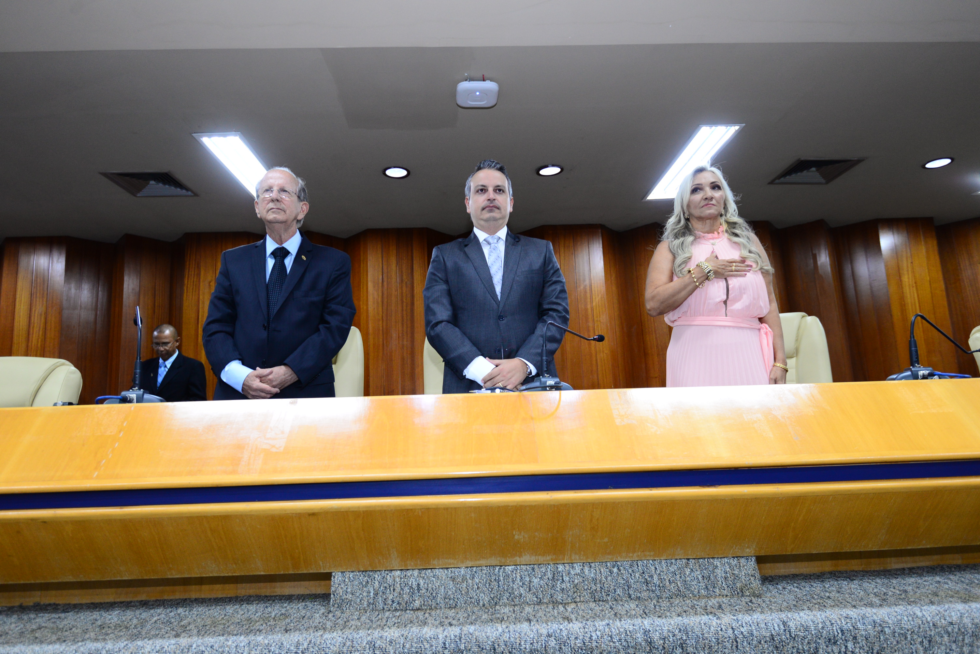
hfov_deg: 78.6
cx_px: 490
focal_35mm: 22
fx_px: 599
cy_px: 327
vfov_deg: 57.3
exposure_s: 1/60
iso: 1600
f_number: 4
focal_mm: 22
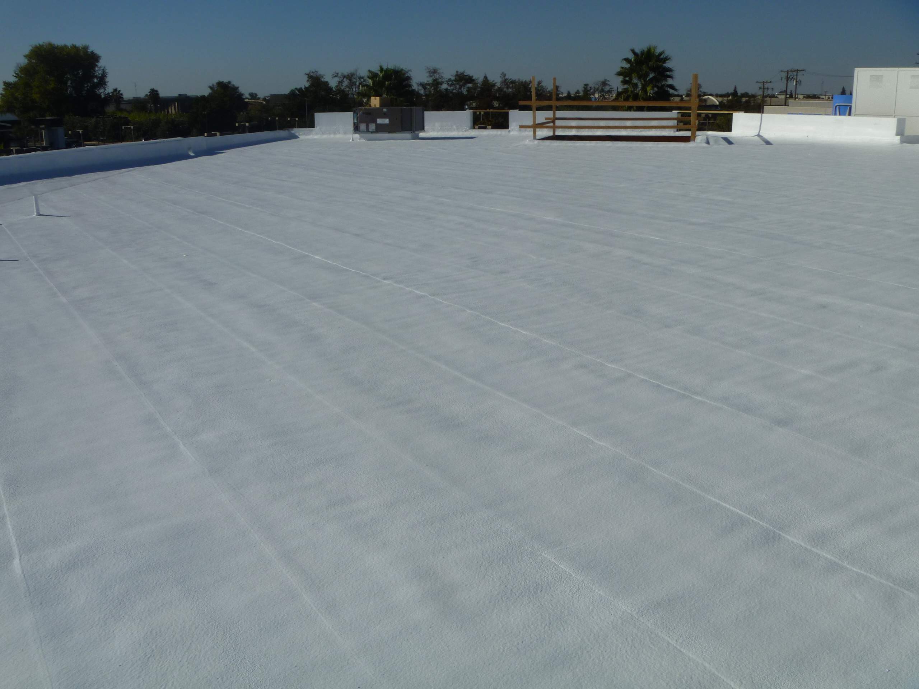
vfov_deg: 40.7
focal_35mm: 35
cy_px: 344
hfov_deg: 52.6
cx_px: 460
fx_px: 929
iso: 80
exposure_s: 1/1000
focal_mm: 6.3
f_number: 5.6
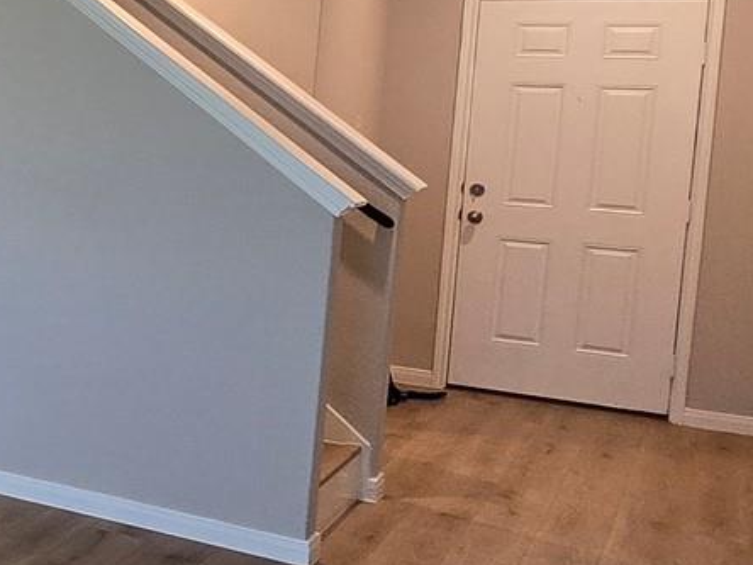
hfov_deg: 22.3
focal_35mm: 60
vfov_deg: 24.2
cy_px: 165
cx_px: -536
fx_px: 1305
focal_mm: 2.2
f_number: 2.2
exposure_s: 1/60
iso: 250
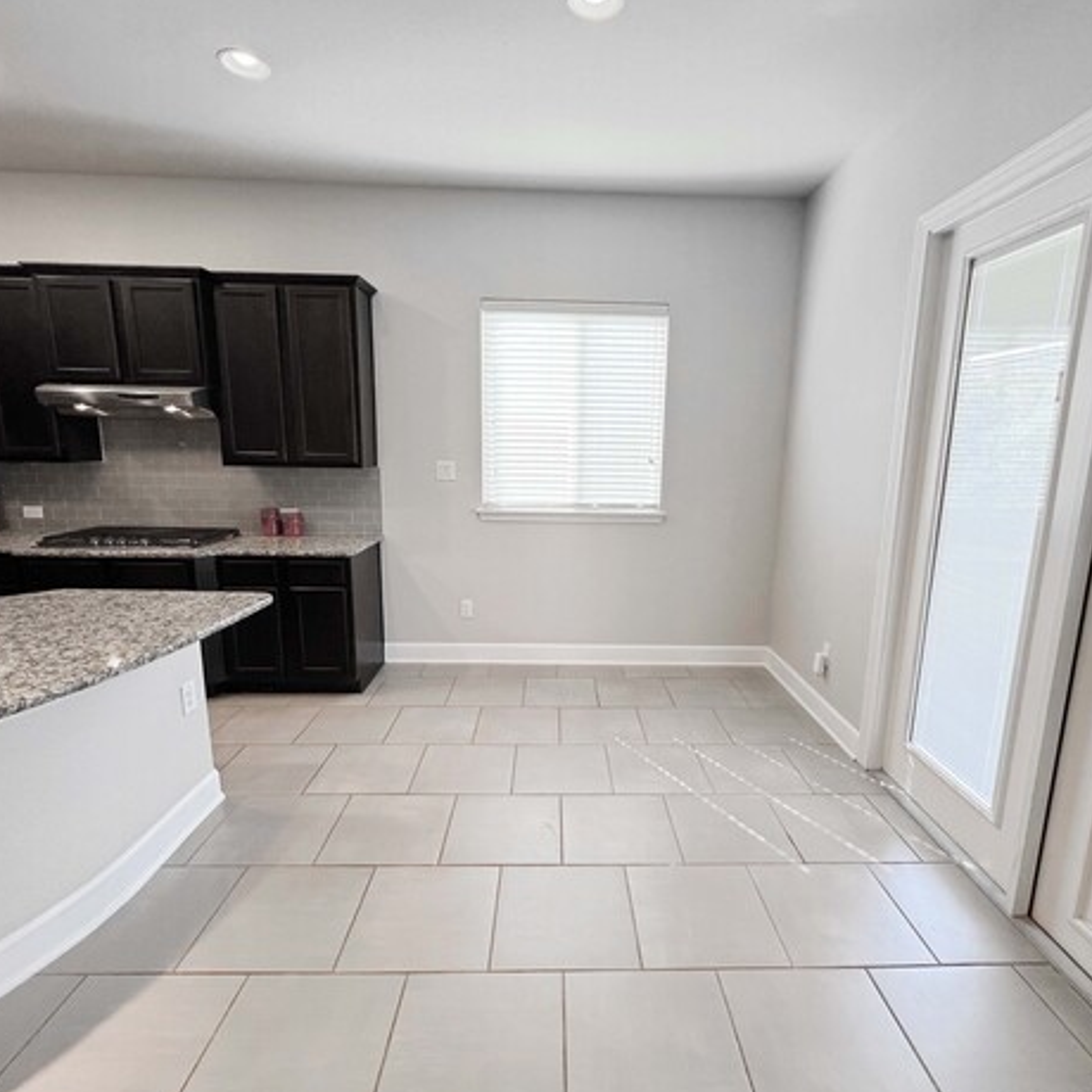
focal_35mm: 16
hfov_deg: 87.4
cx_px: 574
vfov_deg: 87.4
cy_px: 558
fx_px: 571
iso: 64
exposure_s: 1/120
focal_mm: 1.57
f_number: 1.8
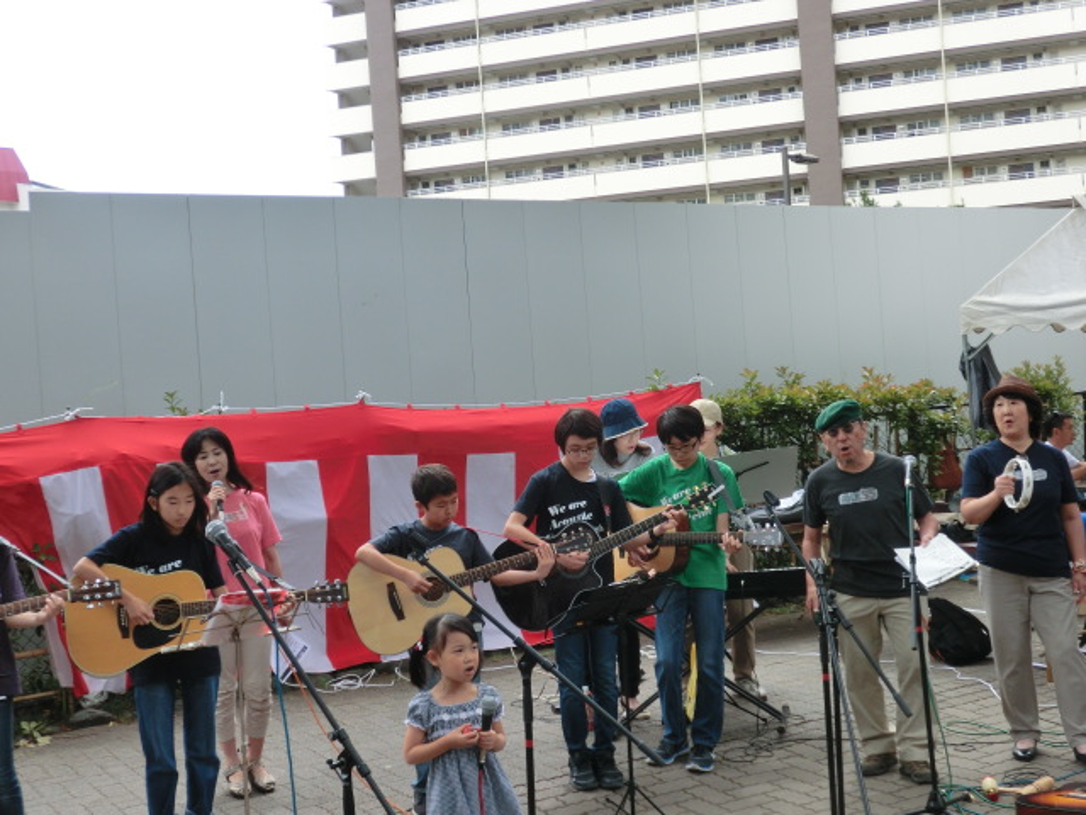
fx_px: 1380
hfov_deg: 42.9
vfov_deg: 32.9
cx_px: 543
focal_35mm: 44
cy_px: 408
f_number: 3.4
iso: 100
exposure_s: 1/320
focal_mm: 7.9
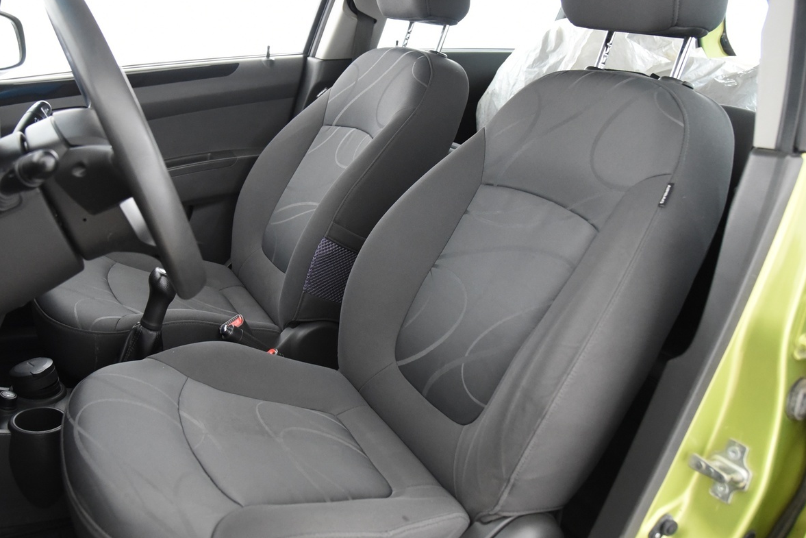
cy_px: 245
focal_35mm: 33
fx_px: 739
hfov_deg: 56.9
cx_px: 334
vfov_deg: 39.9
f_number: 4
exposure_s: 1/20
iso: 4000
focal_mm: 24
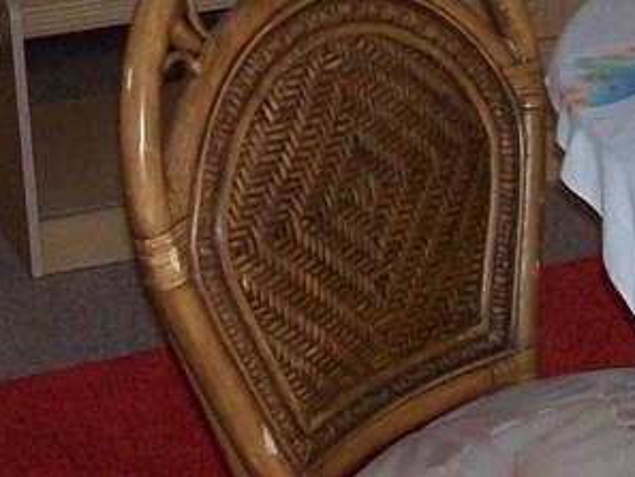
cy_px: -241
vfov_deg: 11.5
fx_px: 2276
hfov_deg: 15.8
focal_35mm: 124
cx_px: 203
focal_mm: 6
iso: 140
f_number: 2.7
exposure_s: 1/64
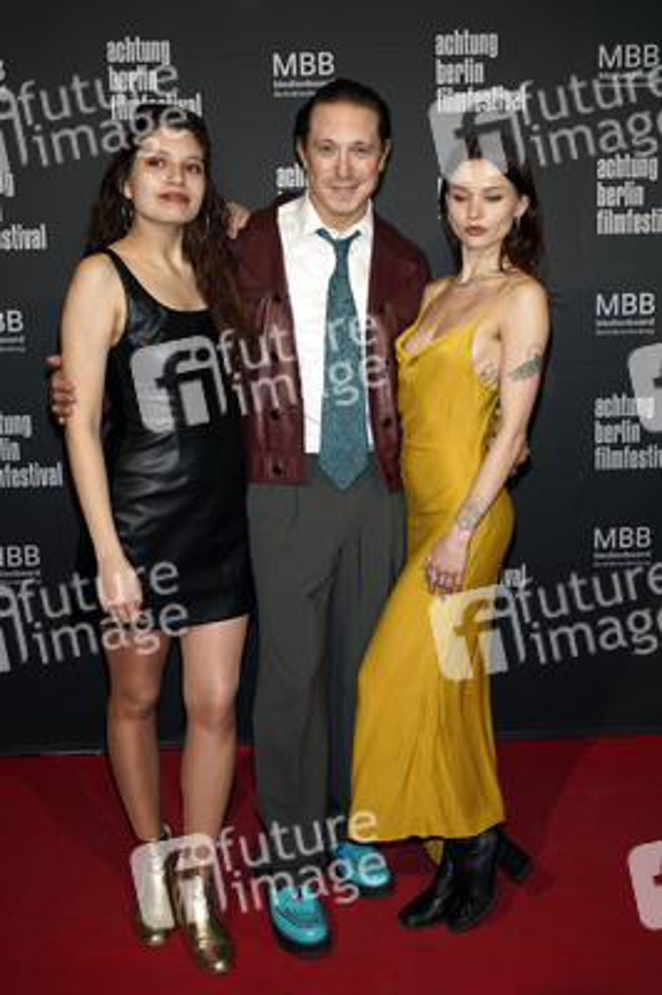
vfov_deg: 50.7
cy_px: 498
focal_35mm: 38
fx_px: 1050
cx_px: 331
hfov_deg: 35.0
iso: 320
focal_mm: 38
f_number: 5.6
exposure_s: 1/200
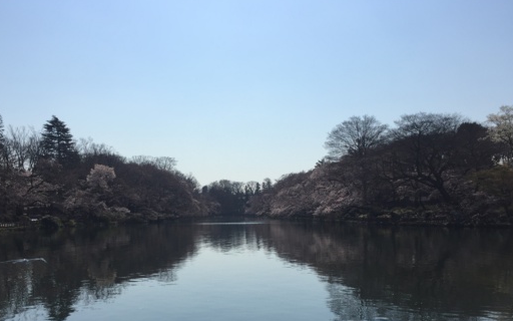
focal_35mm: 36
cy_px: 213
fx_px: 503
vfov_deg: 35.0
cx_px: 243
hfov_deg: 54.0
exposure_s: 1/3597
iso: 32
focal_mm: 4.15
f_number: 2.2
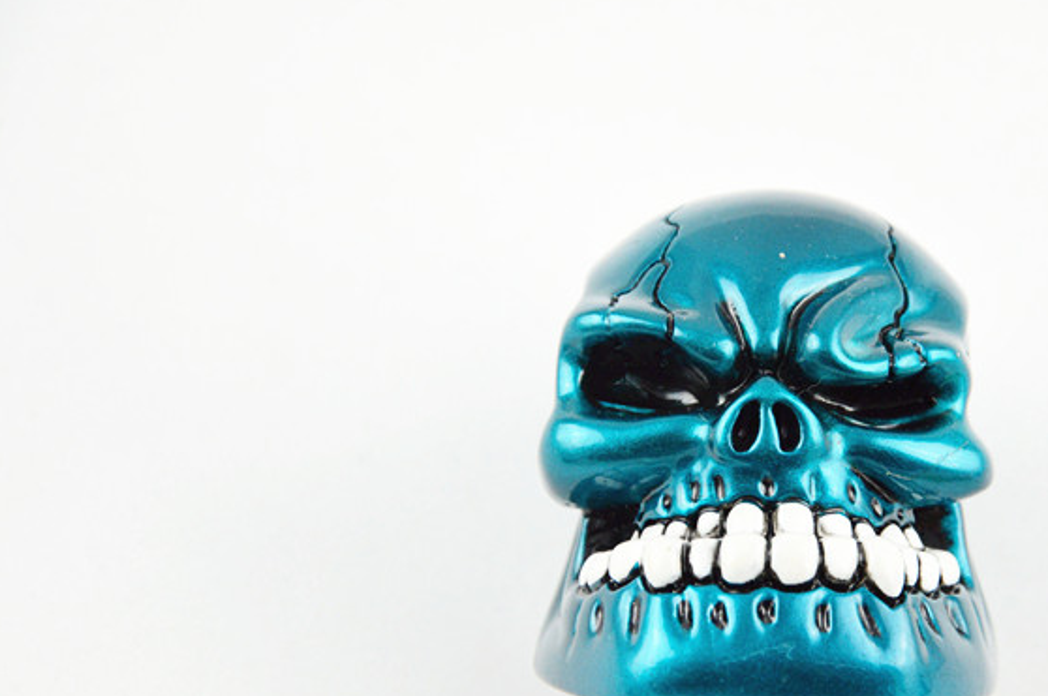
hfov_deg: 9.1
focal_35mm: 226
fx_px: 6565
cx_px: 746
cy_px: 440
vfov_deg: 6.1
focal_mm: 105
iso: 400
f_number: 5.6
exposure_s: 1/125
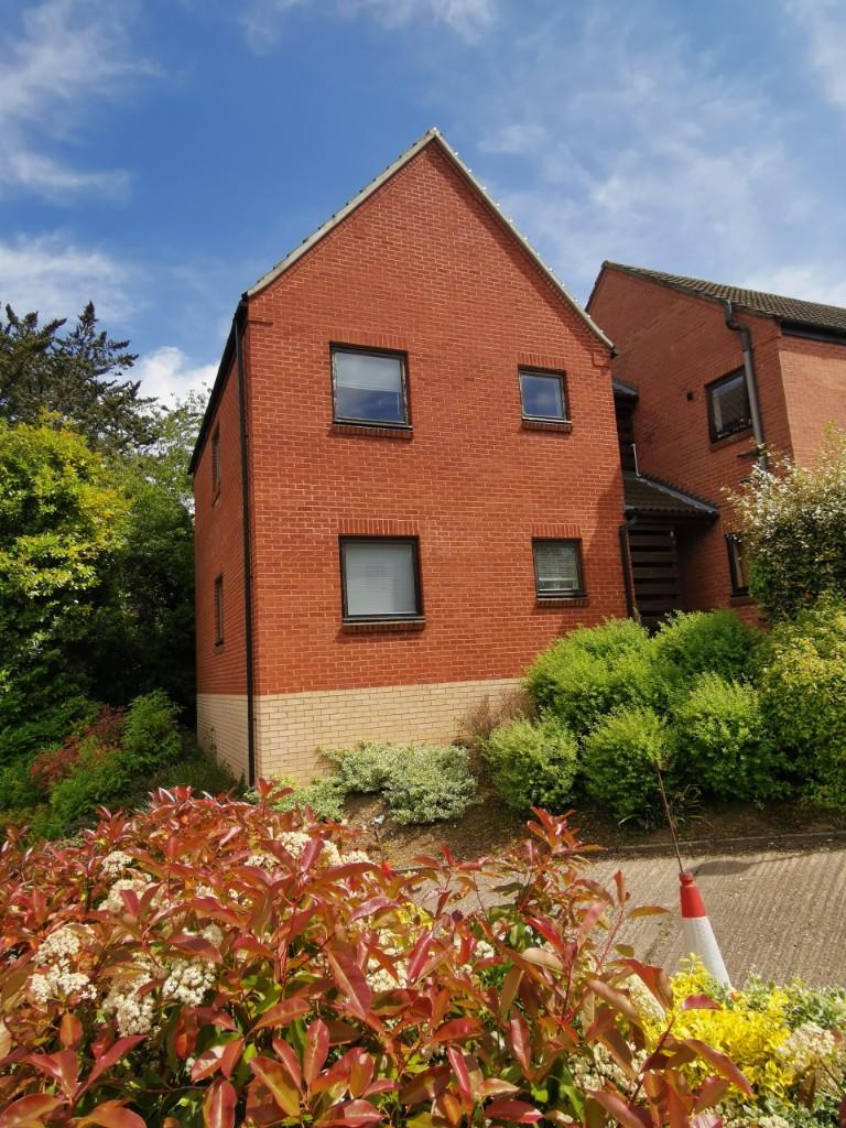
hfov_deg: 63.4
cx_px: 423
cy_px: 564
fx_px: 684
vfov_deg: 79.0
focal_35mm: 21
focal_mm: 2.35
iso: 50
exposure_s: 1/861
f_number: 2.2
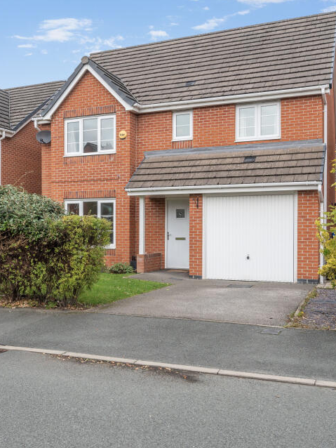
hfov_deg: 38.3
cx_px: 115
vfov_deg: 50.1
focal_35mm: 37
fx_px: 479
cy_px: 238
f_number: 6.3
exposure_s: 1/640
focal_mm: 24
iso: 250
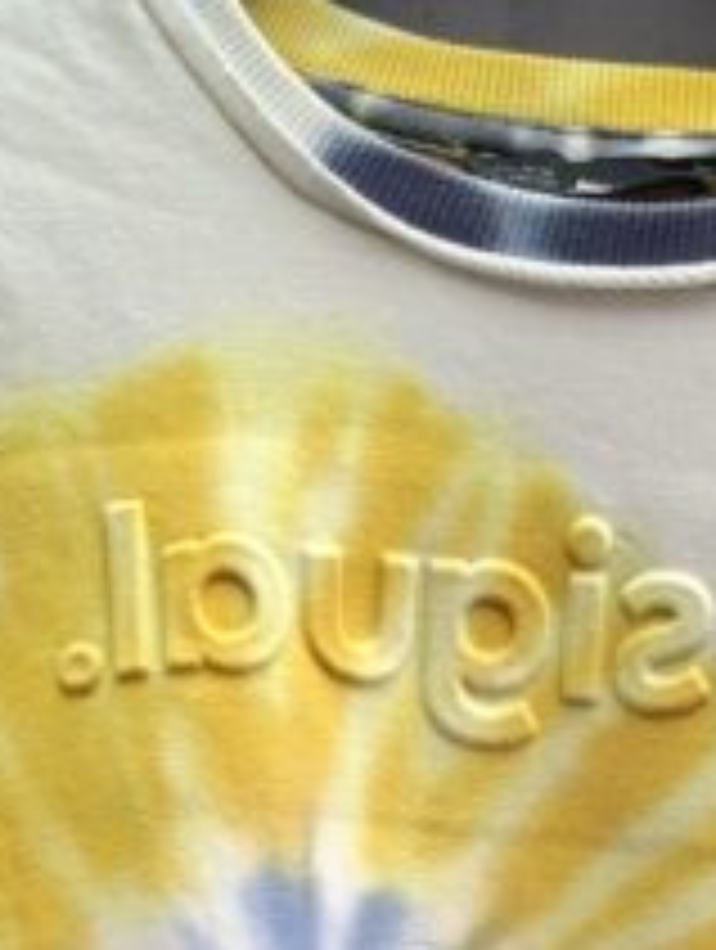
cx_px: 527
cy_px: 1351
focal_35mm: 87
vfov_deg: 19.9
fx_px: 2392
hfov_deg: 16.9
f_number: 1.8
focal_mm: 5.54
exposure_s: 1/100
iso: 160
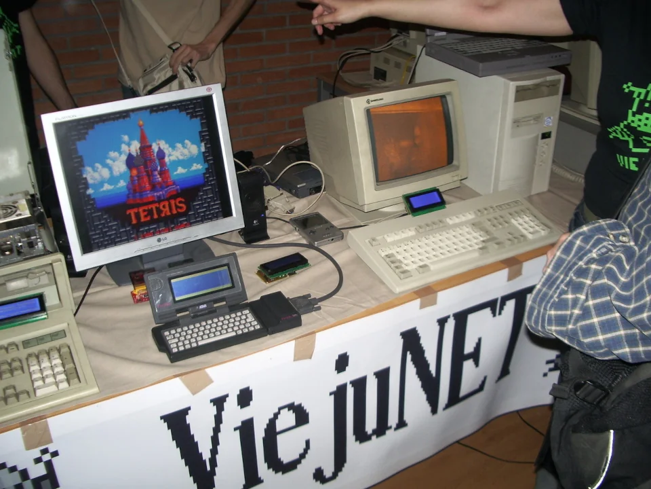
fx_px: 658
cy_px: 244
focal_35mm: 35
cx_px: 326
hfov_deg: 52.6
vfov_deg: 40.7
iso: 100
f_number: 2.6
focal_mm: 5.8
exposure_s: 1/40
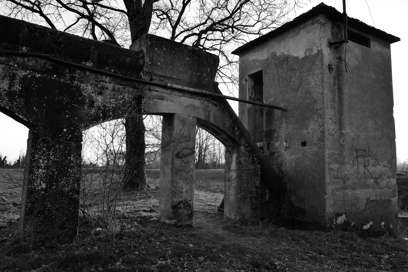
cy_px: 136
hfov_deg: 65.5
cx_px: 204
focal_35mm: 28
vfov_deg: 46.4
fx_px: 317
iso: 100
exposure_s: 1/30
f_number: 6.3
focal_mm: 28
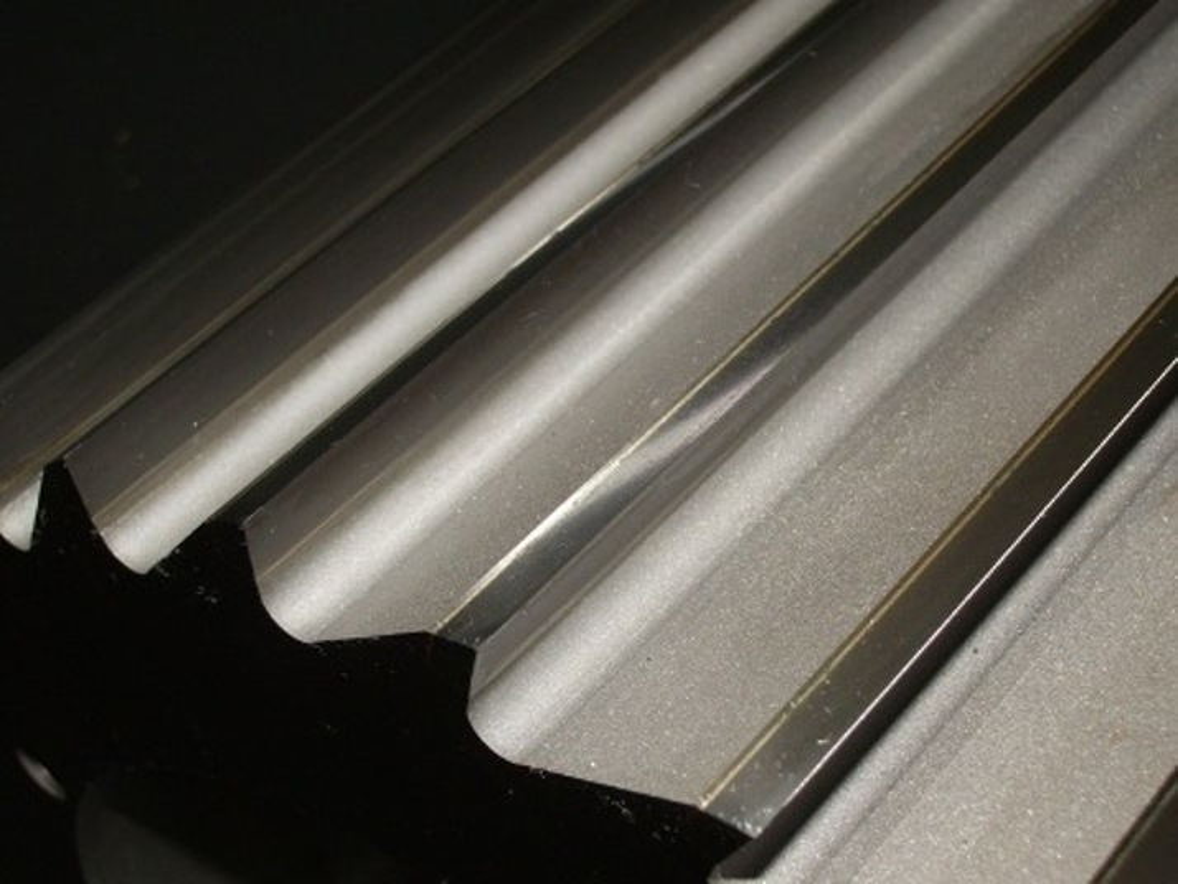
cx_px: 589
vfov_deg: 23.7
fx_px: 2111
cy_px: 442
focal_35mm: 62
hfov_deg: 31.2
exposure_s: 1/50
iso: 80
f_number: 5.6
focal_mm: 10.2
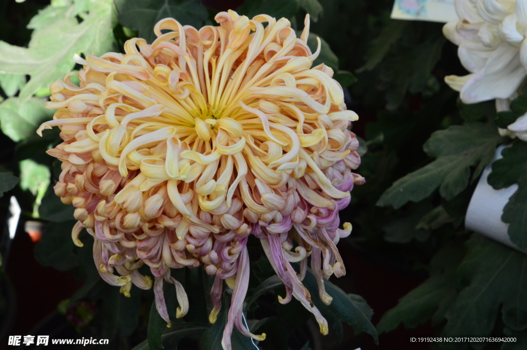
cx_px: 264
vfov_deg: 9.1
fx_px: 2194
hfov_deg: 13.7
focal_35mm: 150
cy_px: 175
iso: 1600
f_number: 18
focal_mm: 100
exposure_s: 1/250
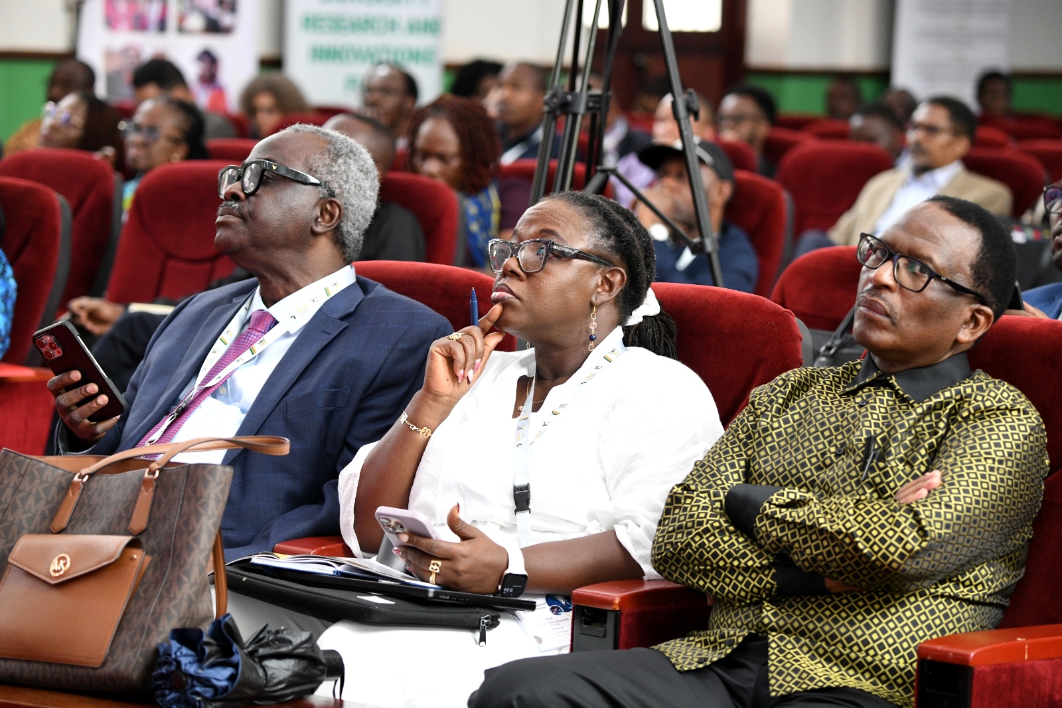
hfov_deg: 13.3
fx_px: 4571
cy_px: 354
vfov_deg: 8.9
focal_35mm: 155
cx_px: 531
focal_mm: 155
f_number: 5
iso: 2500
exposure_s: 1/125
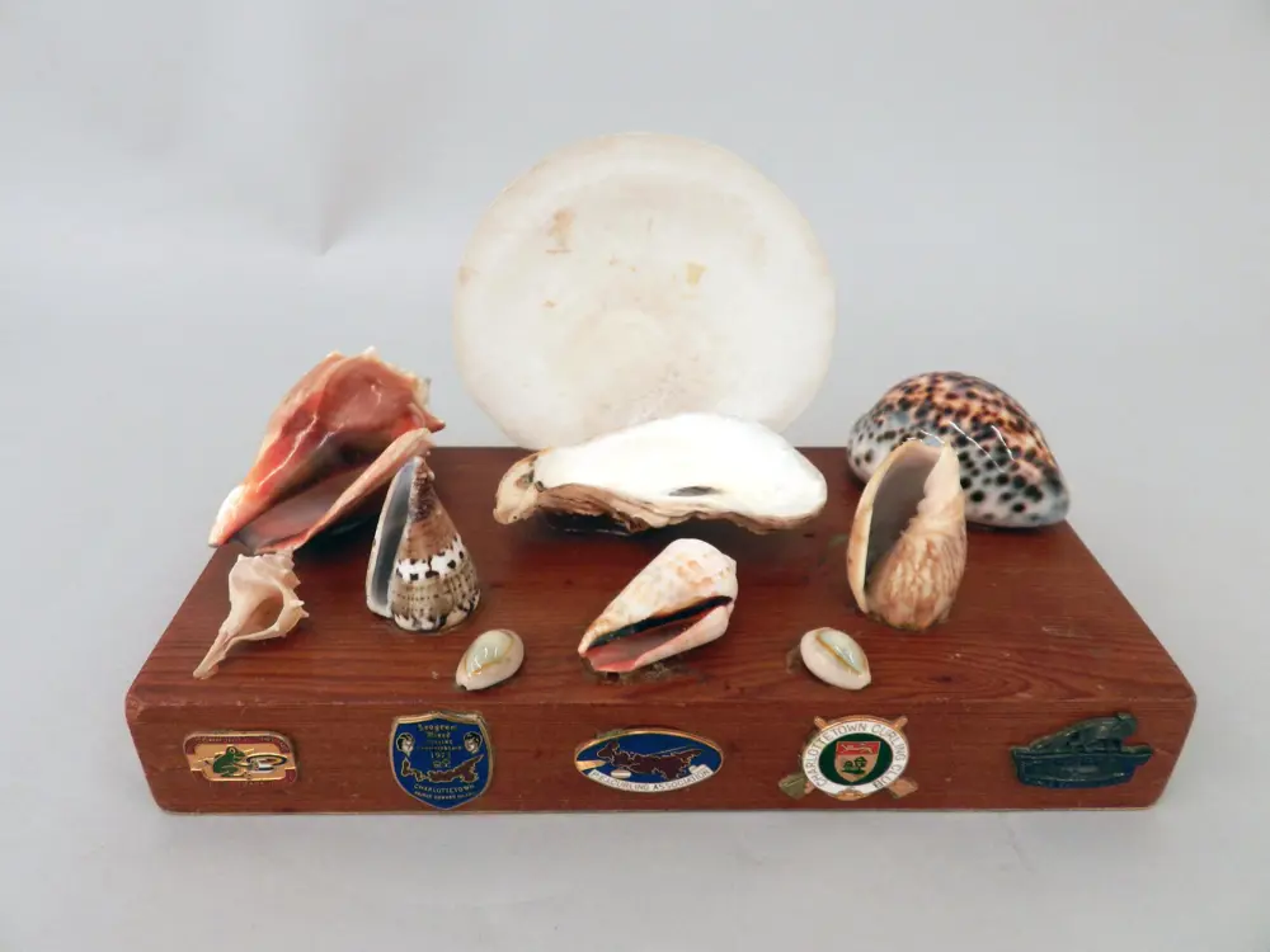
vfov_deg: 54.9
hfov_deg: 69.4
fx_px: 917
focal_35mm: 25
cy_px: 476
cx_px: 635
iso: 280
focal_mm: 4.5
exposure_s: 1/30
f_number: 3.5
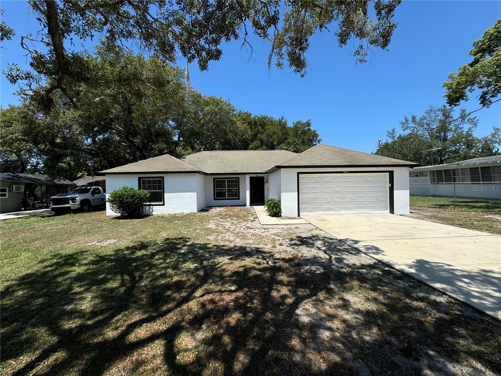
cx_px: 250
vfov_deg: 85.7
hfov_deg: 102.1
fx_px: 203
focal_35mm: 14
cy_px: 188
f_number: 2.2
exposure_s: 1/2028
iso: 50
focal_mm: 2.22
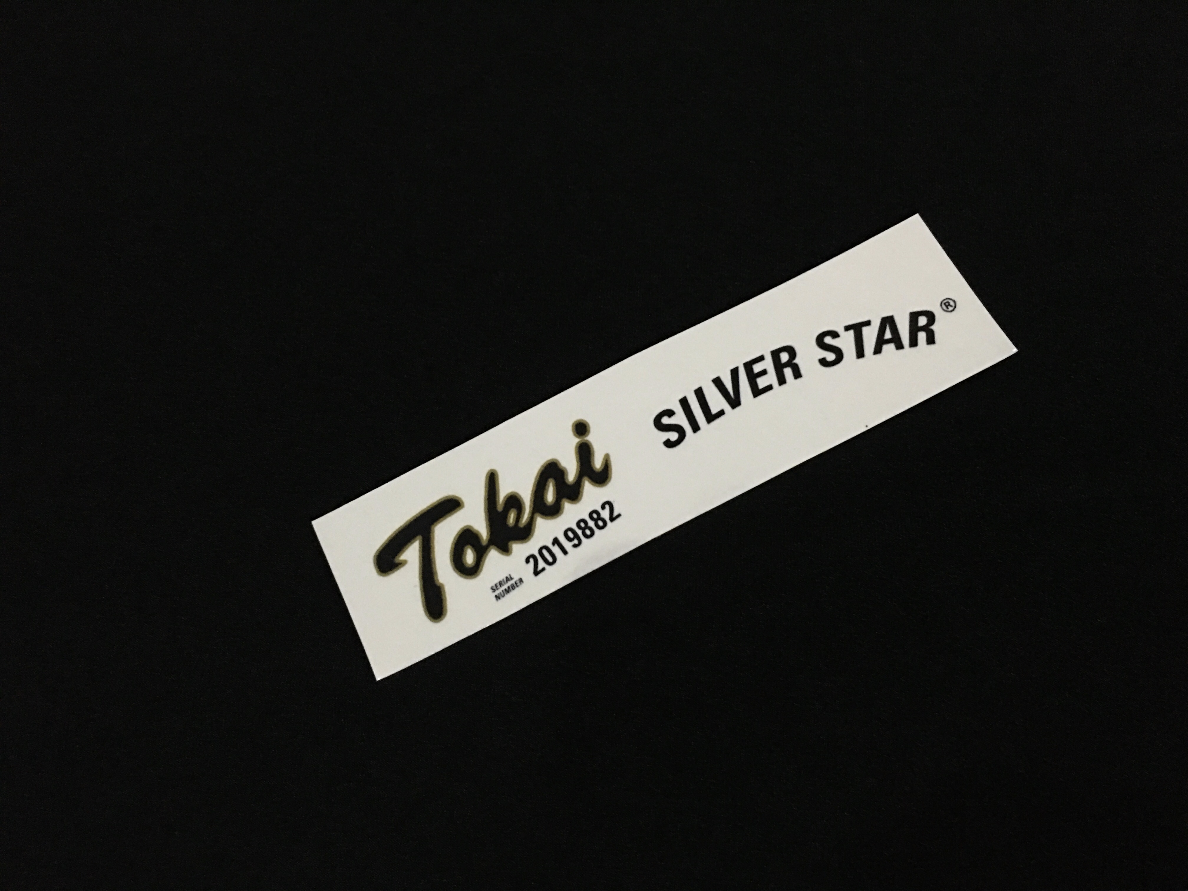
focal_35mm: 29
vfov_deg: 48.2
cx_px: 594
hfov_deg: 61.7
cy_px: 446
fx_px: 995
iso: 160
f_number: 2.2
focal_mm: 4.15
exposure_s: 1/4
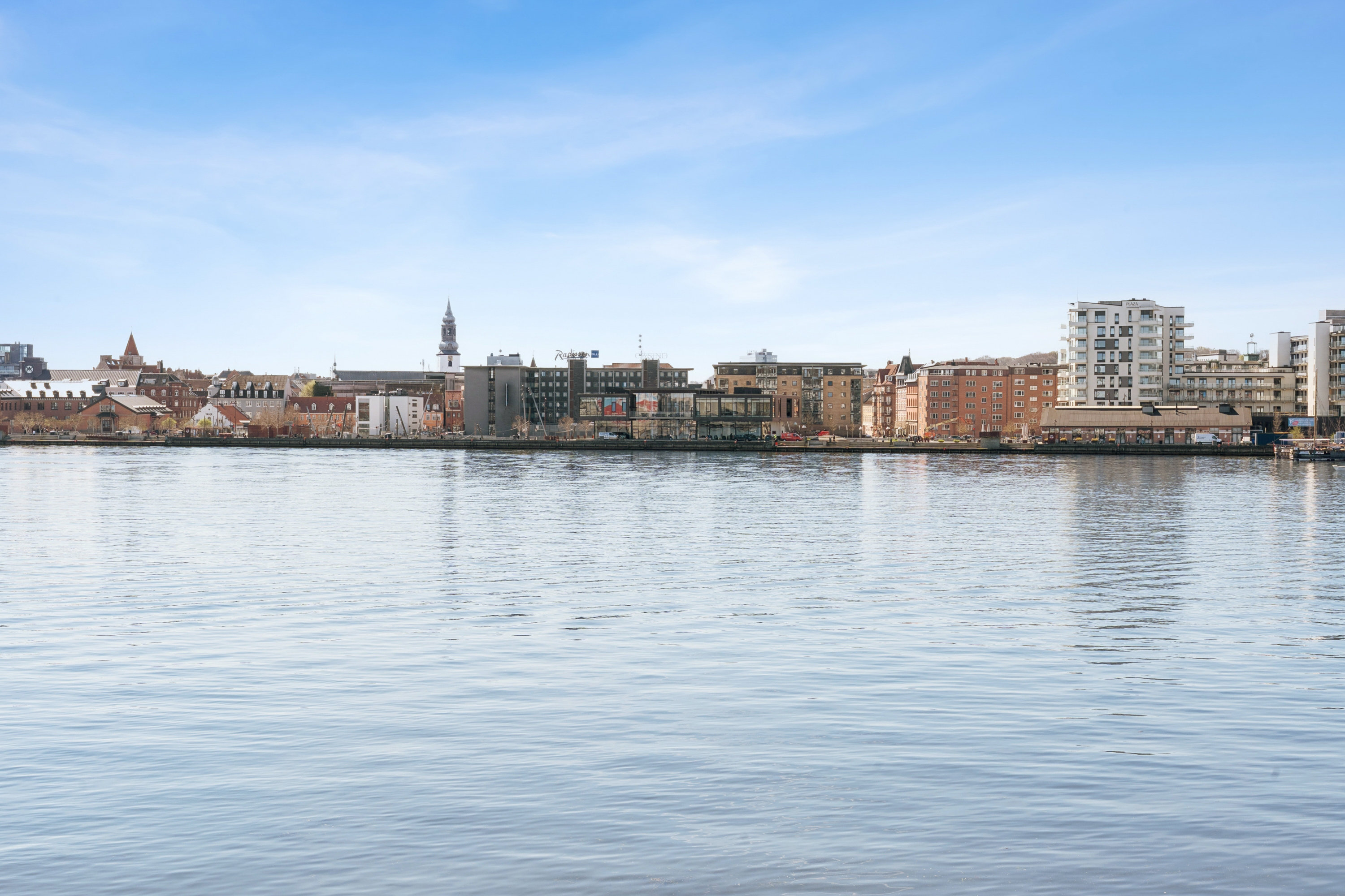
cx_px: 672
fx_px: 1868
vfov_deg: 27.0
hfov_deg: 39.6
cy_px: 448
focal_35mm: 50
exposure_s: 1/160
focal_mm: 50
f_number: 13
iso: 160
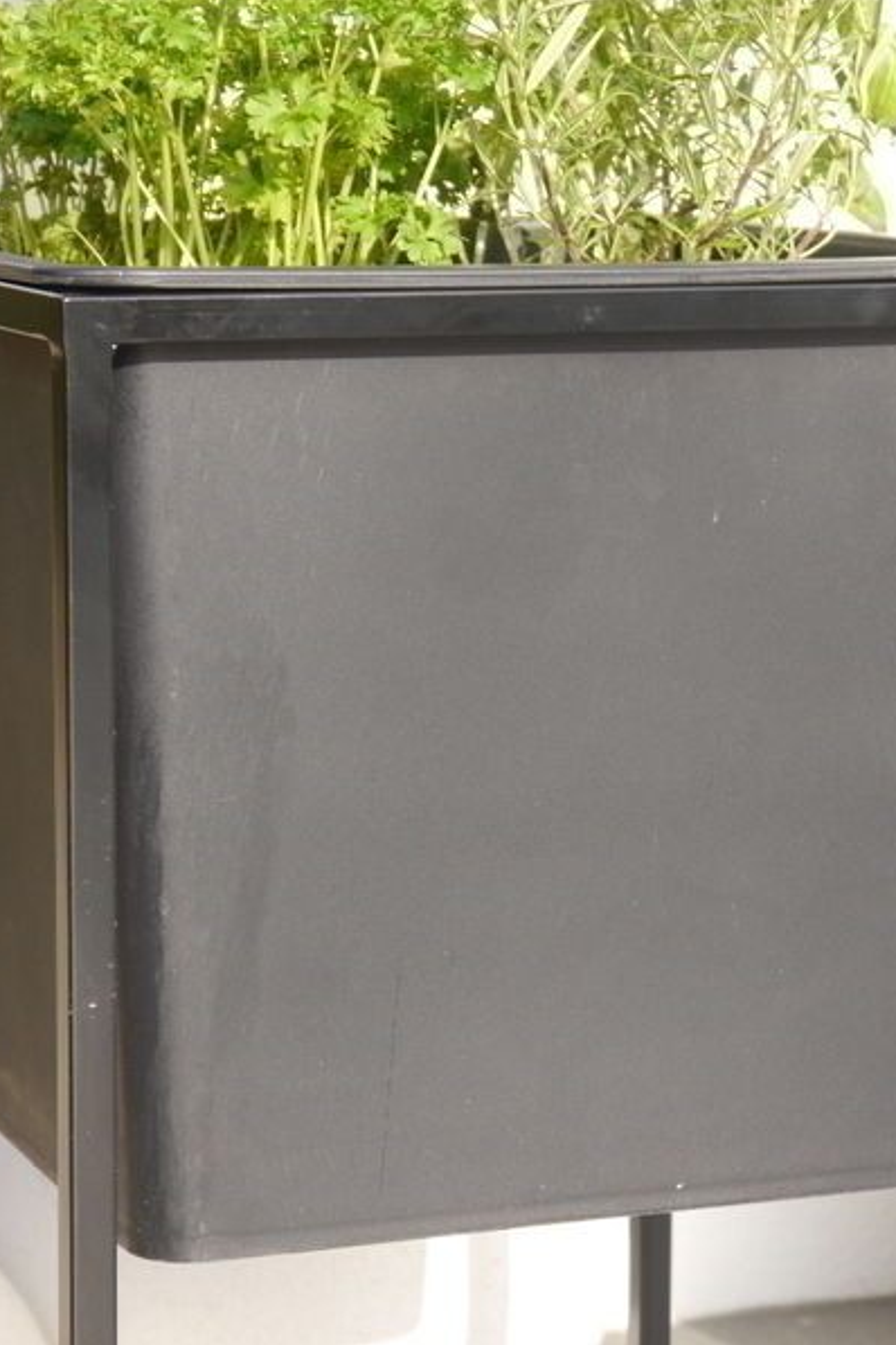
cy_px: 671
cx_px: 480
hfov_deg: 11.7
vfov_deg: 17.5
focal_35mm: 117
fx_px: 4368
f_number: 6.3
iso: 160
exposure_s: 1/160
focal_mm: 42
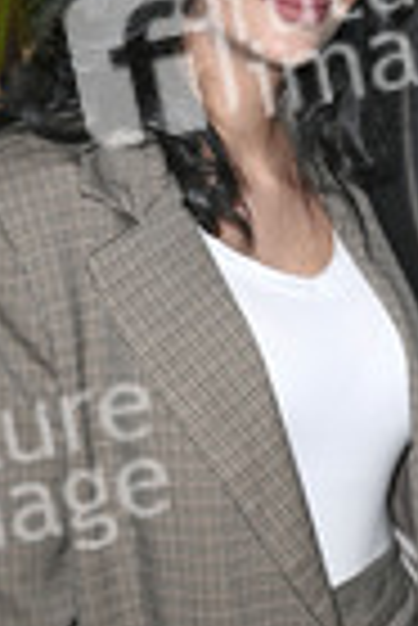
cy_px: 266
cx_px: 427
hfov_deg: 12.4
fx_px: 1894
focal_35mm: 109
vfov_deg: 18.7
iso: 800
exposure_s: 1/160
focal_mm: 38
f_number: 4.5
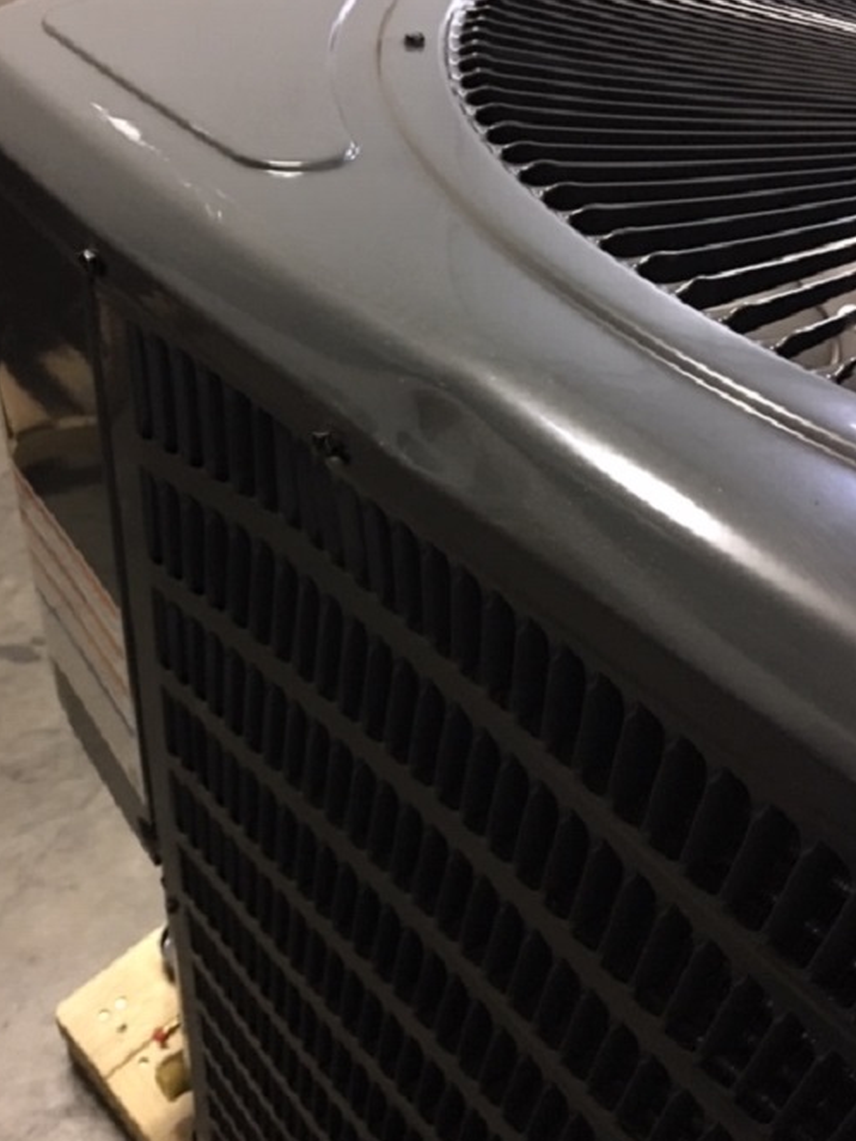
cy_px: 571
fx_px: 1055
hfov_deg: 44.1
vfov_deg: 56.8
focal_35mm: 32
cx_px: 395
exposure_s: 1/4
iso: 160
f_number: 2.2
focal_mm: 4.15
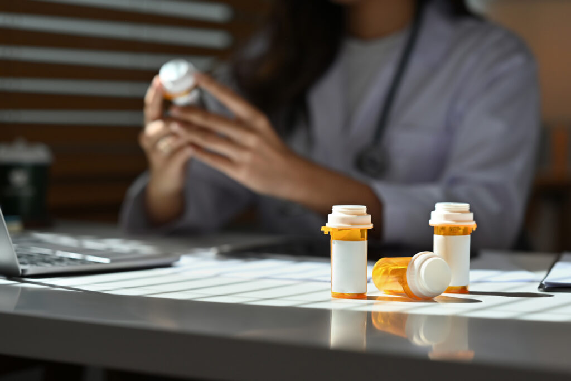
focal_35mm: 85
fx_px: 1348
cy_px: 190
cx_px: 286
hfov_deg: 23.9
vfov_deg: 16.1
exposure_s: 1/1600
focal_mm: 85
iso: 250
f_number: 2.8
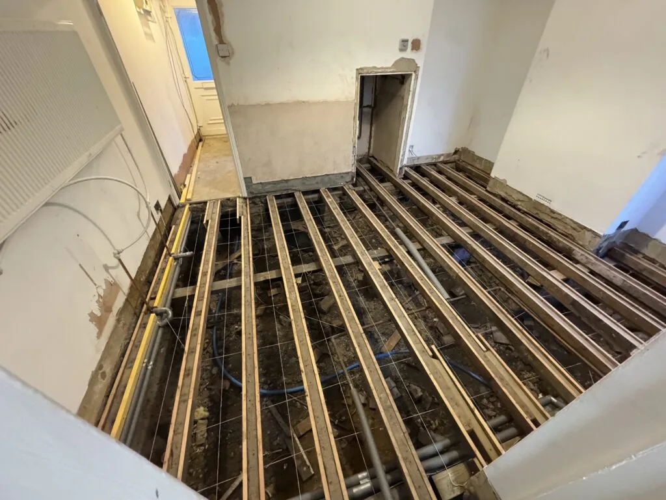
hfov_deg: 102.1
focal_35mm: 14
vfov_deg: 85.7
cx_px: 333
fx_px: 269
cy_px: 250
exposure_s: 1/50
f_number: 2.2
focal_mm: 2.22
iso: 1250
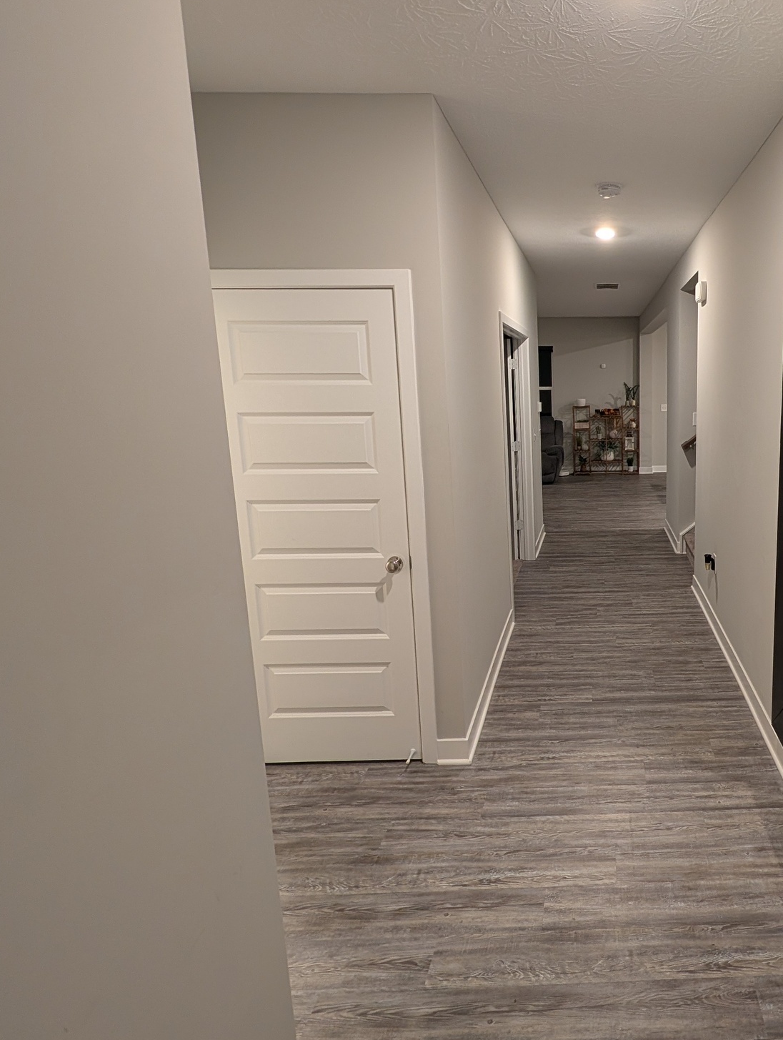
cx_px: 614
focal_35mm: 19
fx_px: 571
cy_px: 484
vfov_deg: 84.4
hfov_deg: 63.5
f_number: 1.7
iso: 78
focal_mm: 2.02
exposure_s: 1/24
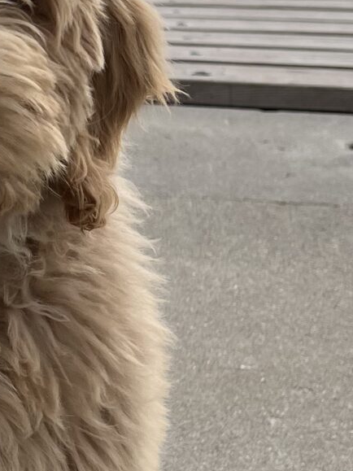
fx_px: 1564
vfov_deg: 17.1
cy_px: 255
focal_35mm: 115
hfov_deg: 12.5
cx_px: -115
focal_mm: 5.7
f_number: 1.5
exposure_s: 1/1698
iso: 50
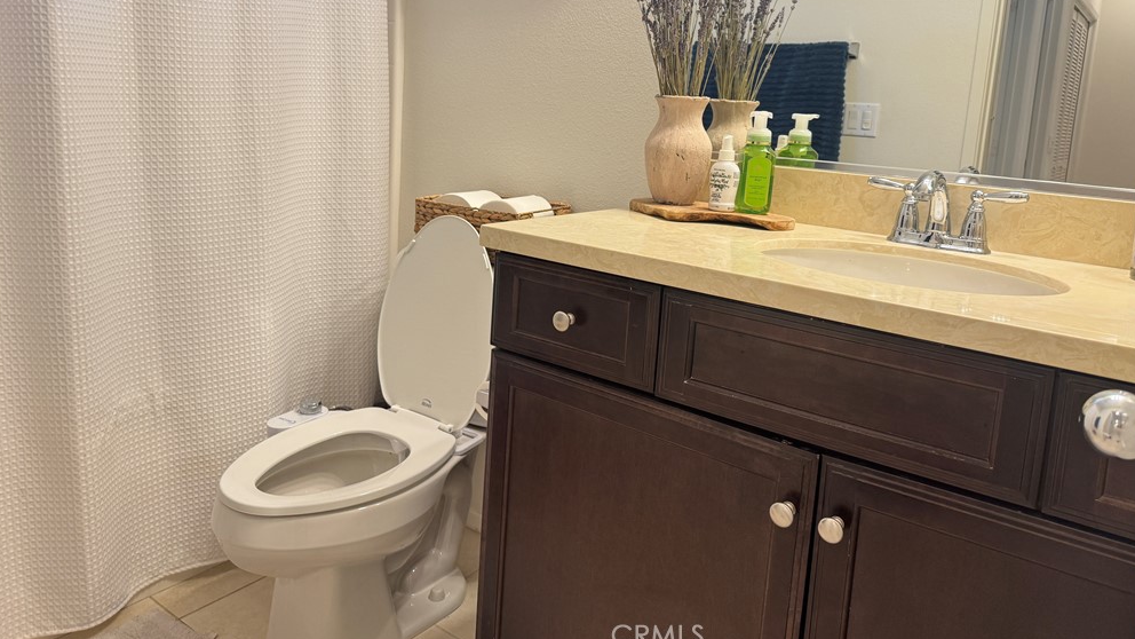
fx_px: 813
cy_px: 212
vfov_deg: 42.3
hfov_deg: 69.9
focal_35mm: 27
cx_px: 562
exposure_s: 1/60
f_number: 1.78
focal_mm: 6.76
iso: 125
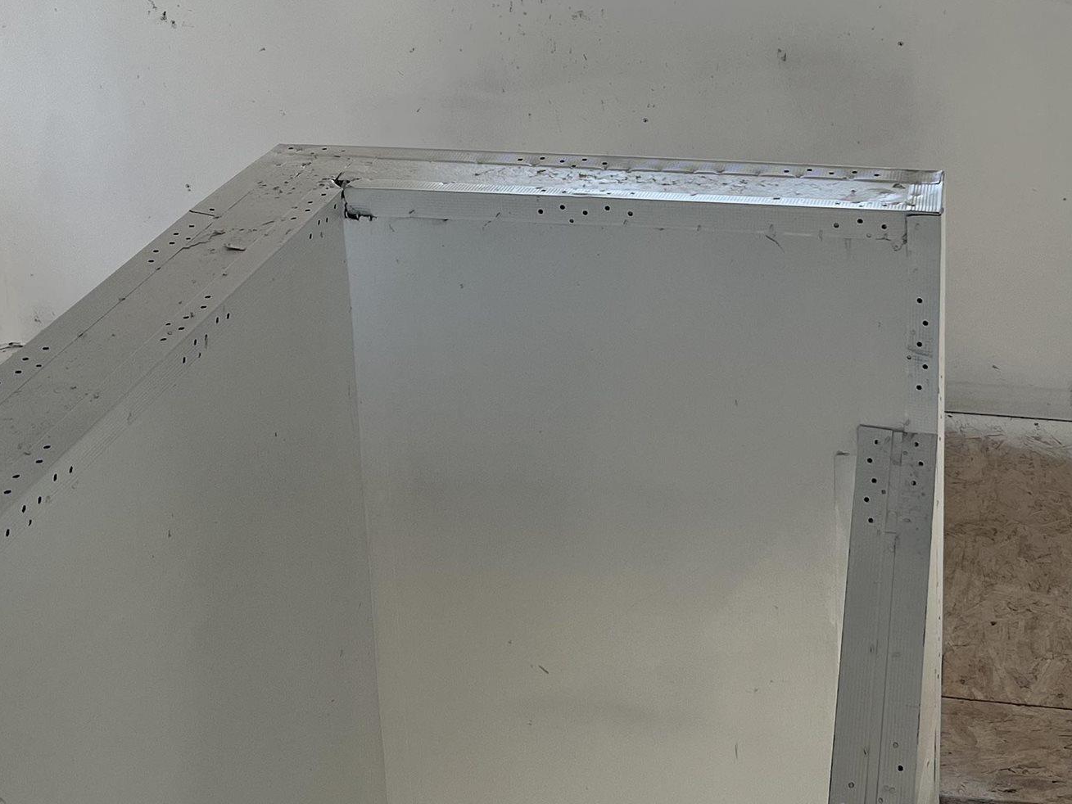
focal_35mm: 61
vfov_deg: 23.3
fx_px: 1889
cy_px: 64
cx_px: 627
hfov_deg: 31.6
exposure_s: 1/176
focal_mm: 5.1
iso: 40
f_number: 1.6
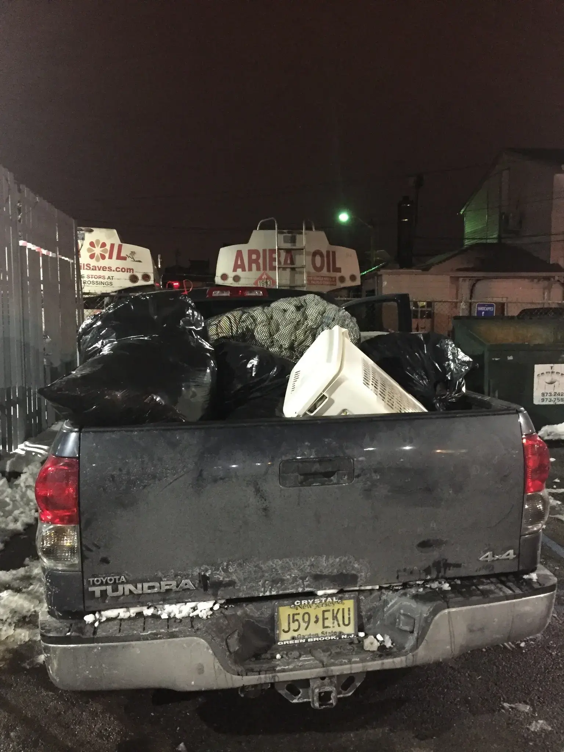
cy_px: 376
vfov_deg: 61.7
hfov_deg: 48.2
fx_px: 630
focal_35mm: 29
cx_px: 282
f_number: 2.2
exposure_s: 1/15
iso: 320
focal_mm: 4.15
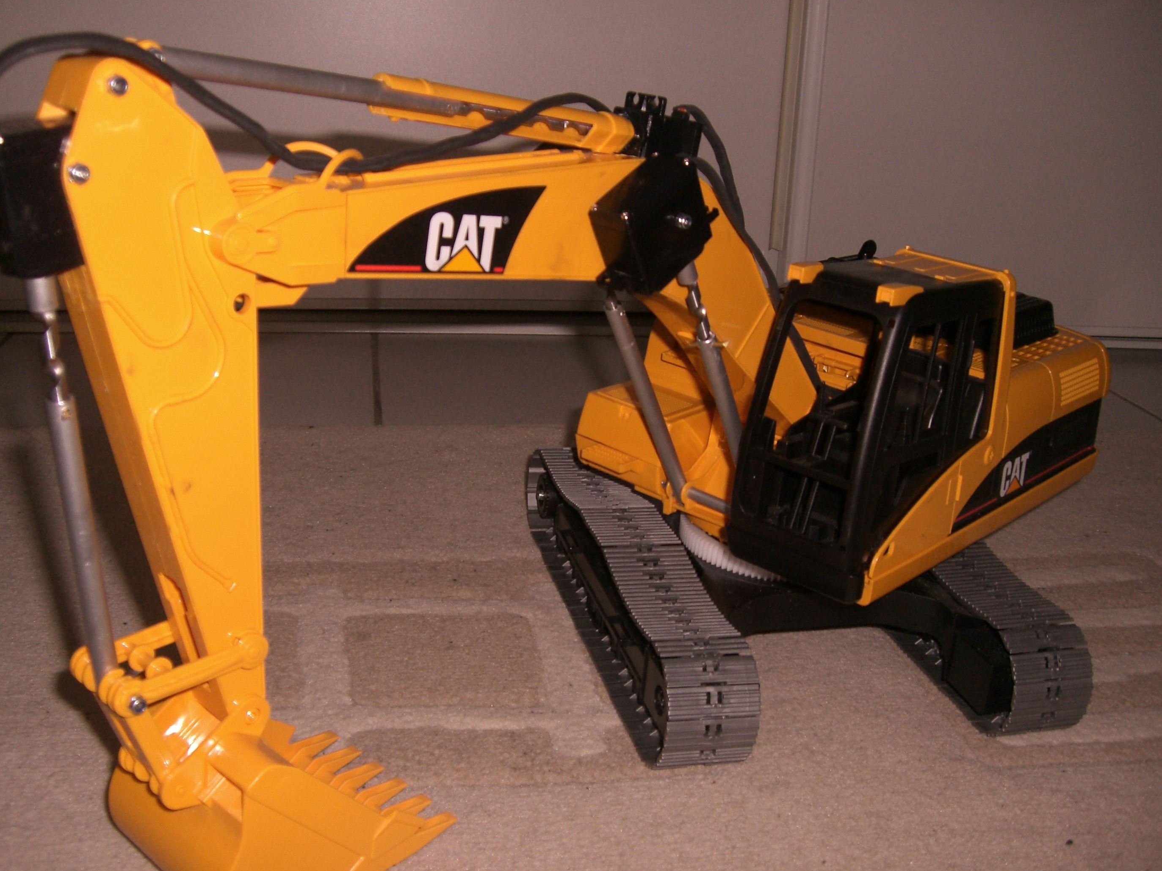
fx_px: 1309
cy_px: 437
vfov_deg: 36.8
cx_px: 575
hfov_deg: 47.9
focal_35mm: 39
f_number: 2.7
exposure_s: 1/60
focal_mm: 6.2
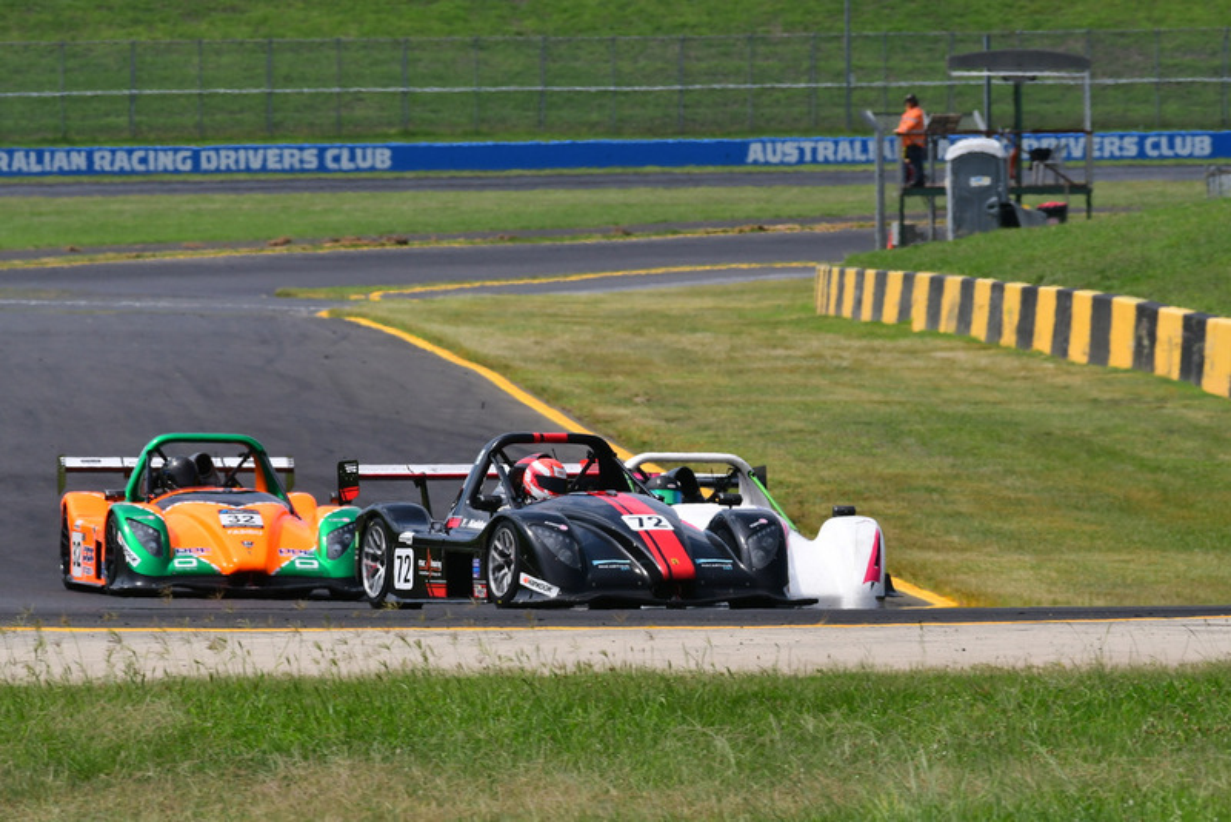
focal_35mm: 555
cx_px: 616
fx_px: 18984
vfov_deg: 2.5
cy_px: 411
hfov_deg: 3.7
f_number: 13
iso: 400
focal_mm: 370
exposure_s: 1/640
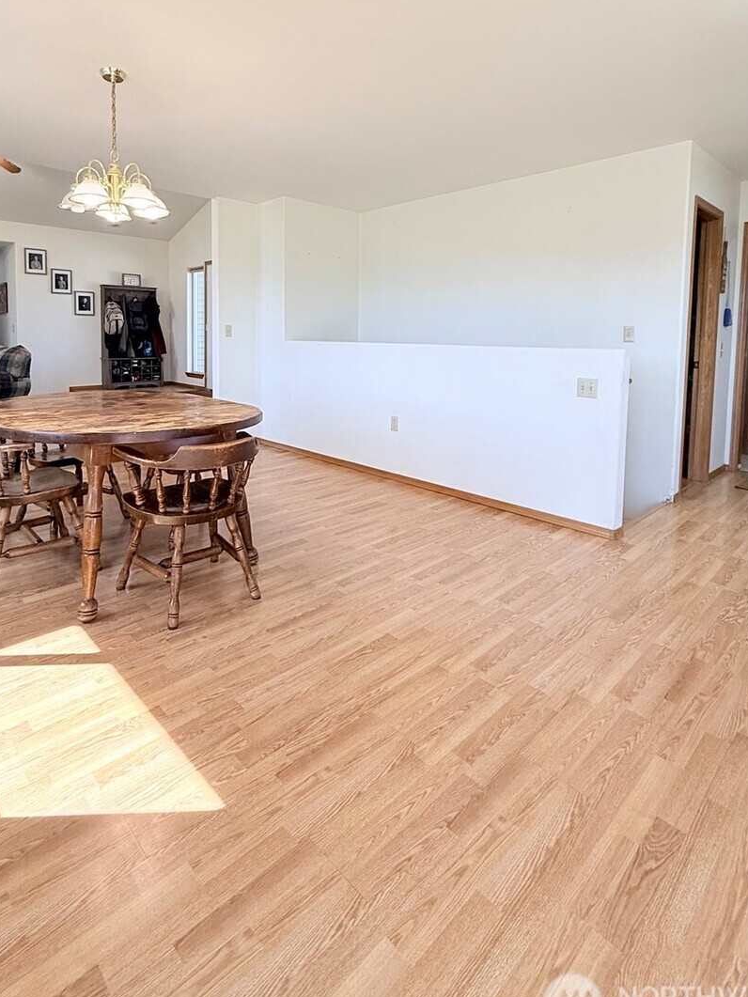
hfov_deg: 68.4
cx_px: 321
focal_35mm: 19
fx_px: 547
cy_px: 371
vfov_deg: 83.0
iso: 160
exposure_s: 1/120
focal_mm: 2.22
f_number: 2.2
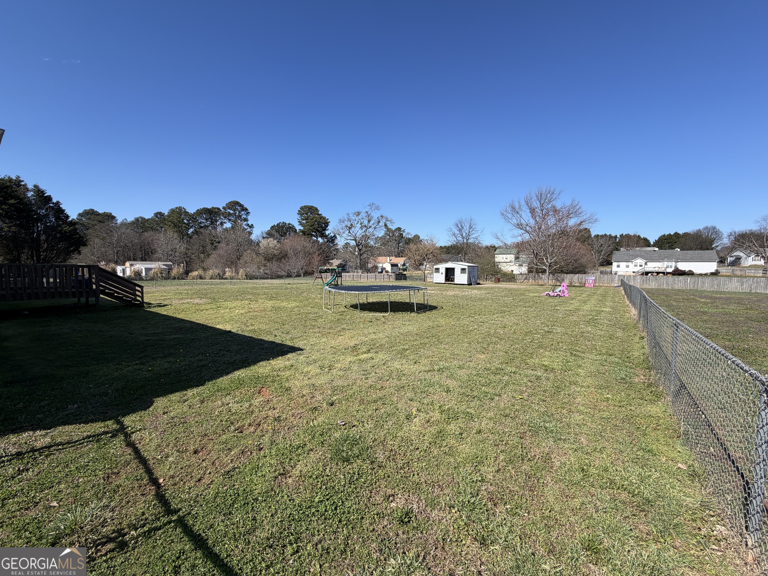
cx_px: 384
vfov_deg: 85.7
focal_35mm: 14
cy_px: 288
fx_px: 311
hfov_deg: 102.1
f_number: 2.2
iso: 25
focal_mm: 2.22
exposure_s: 1/770
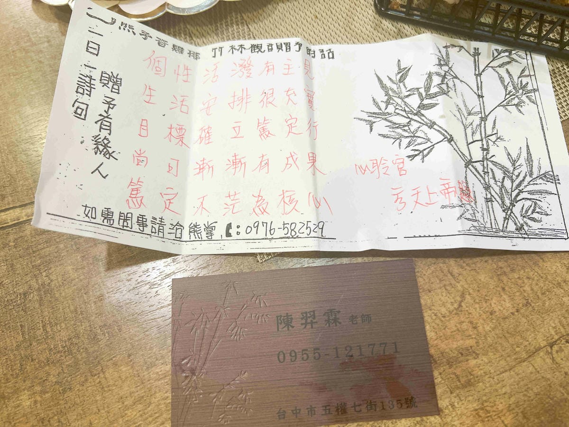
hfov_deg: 67.3
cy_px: 214
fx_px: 427
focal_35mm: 26
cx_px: 284
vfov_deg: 53.1
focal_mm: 5.7
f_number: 1.5
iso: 64
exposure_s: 1/60
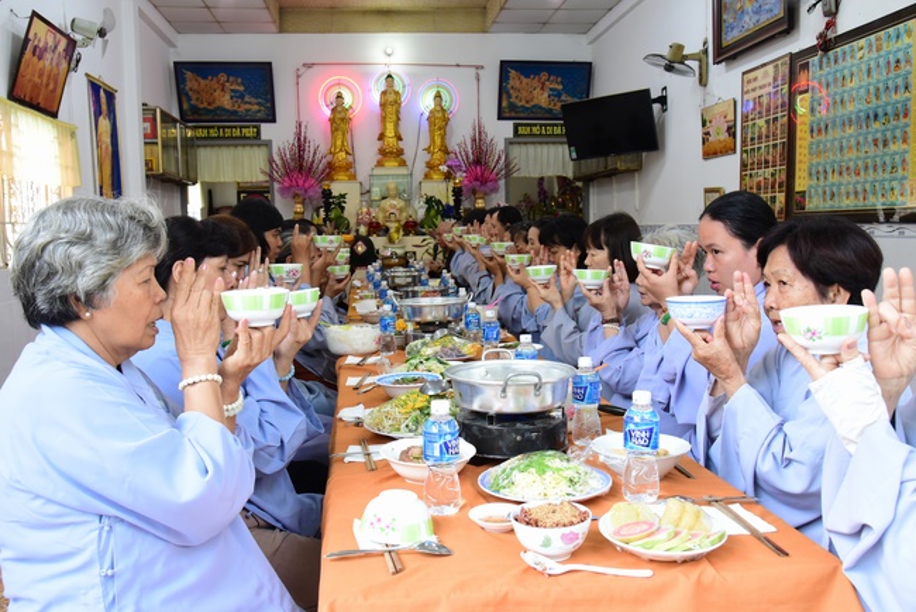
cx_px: 458
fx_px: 815
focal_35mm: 32
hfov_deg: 58.7
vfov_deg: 41.2
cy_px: 306
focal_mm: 32
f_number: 8
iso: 2500
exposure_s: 1/80
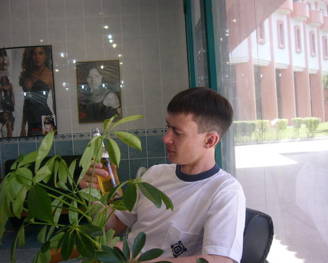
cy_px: 133
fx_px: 359
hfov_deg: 49.1
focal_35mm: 37
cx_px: 170
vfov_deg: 40.1
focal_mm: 5.8
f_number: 2.8
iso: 150
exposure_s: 1/60
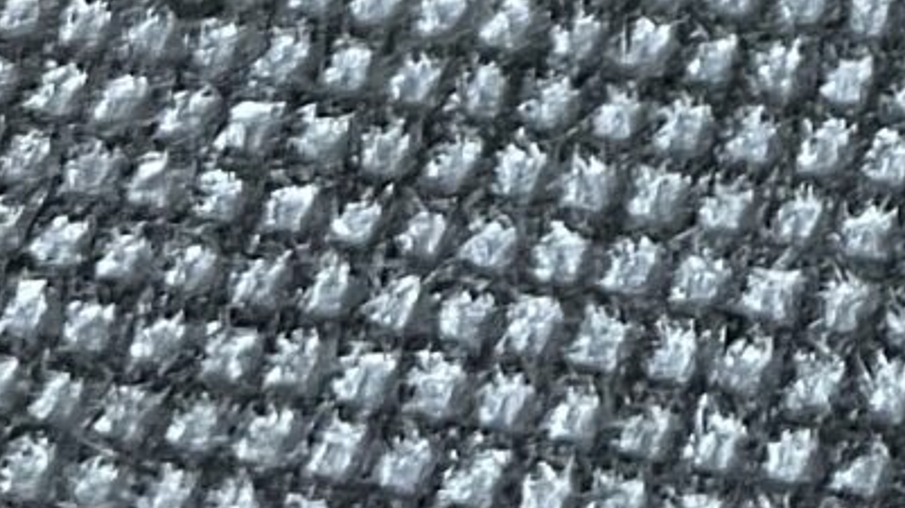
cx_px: 1972
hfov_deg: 10.6
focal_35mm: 181
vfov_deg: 5.4
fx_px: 4341
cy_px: -1883
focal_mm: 4.2
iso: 250
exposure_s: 1/60
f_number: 1.6
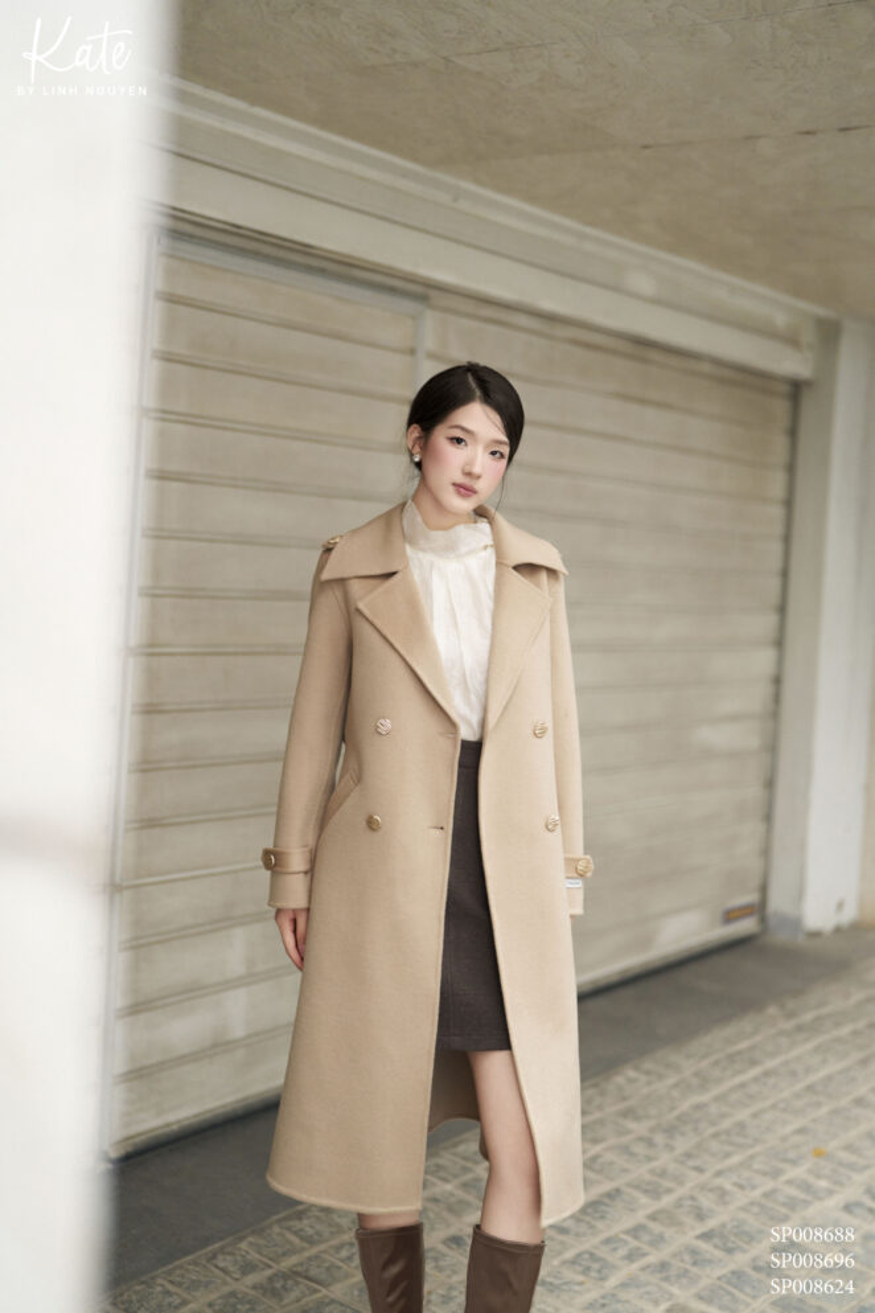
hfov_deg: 27.0
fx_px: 1823
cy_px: 656
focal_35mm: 50
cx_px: 438
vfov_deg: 39.6
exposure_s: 1/125
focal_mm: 50
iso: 800
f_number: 1.4
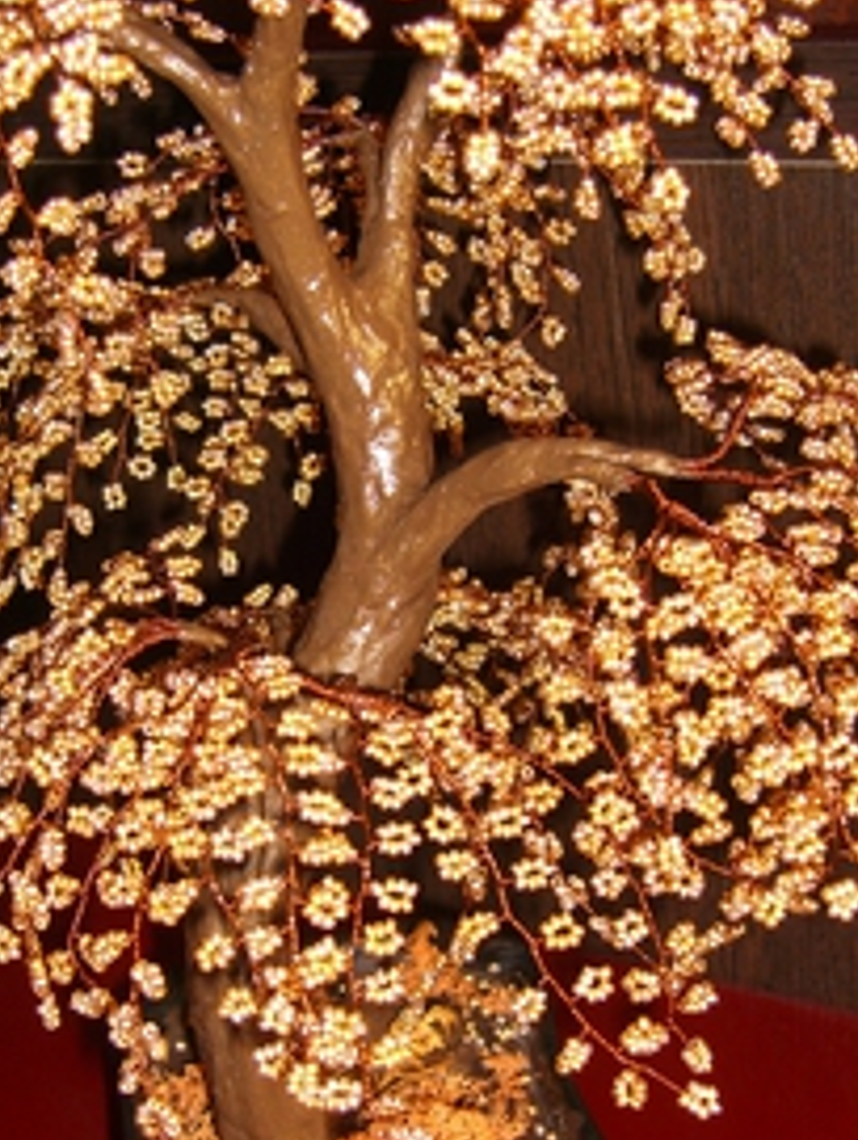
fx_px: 2077
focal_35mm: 63
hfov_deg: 23.3
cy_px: 648
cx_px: 374
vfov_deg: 30.6
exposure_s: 1/60
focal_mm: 7.9
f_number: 2.8
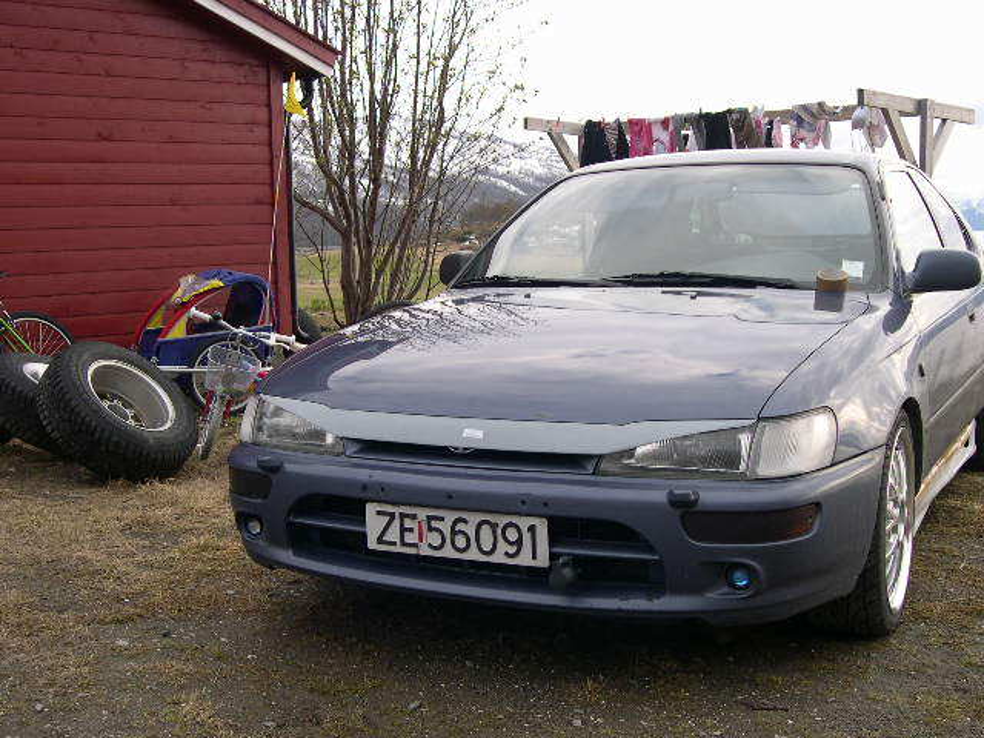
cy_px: 369
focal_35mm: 42
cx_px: 492
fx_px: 1194
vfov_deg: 34.3
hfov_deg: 44.8
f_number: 2.9
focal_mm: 9
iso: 100
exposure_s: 1/345
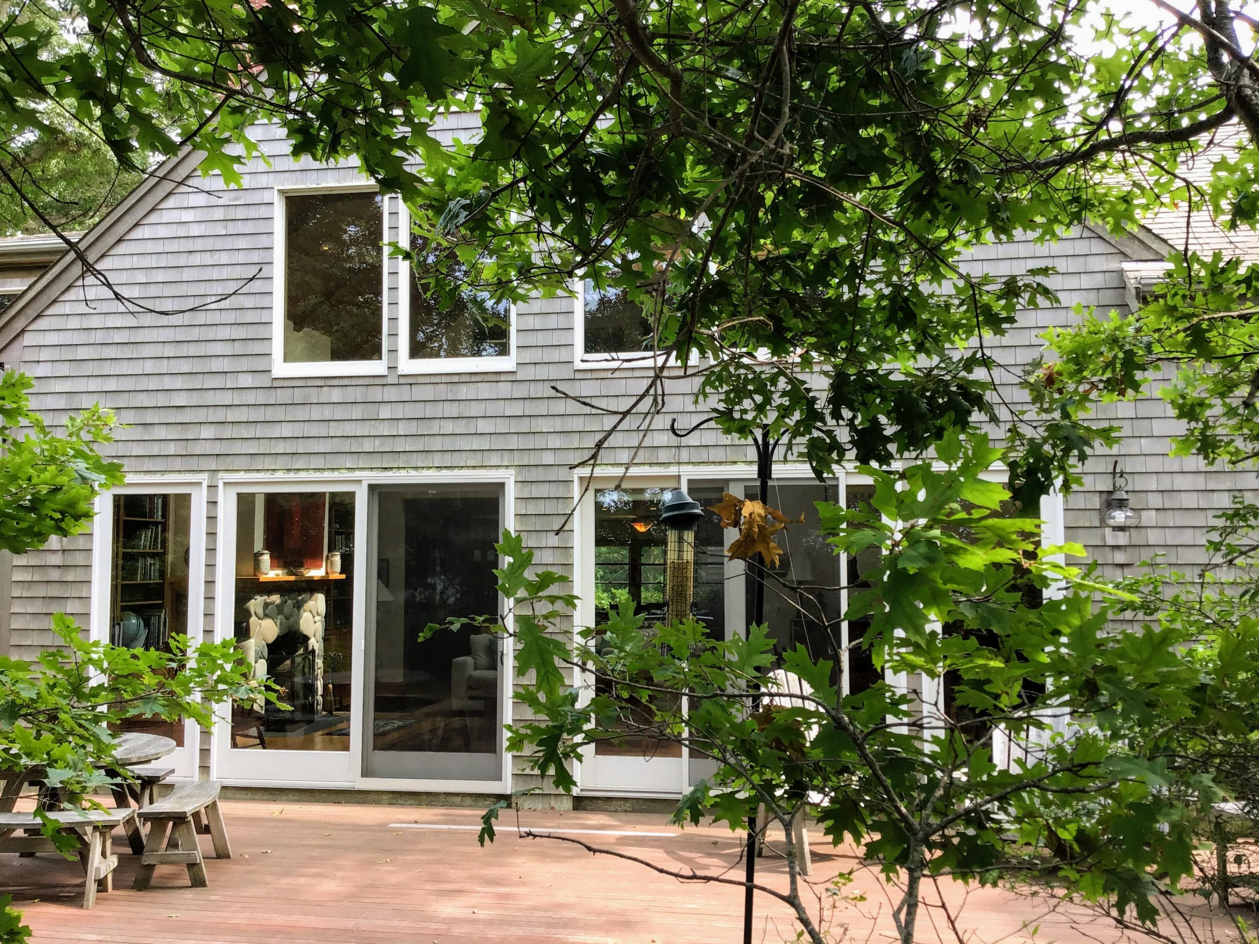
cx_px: 630
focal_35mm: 31
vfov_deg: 45.4
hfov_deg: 58.4
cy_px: 472
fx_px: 1127
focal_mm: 3.3
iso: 40
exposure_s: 1/120
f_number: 2.4
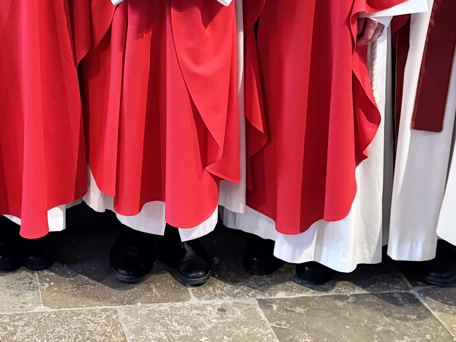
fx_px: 962
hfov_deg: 25.8
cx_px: 46
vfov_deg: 19.0
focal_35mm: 73
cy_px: -68
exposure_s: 1/50
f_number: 1.78
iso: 800
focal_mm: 6.76
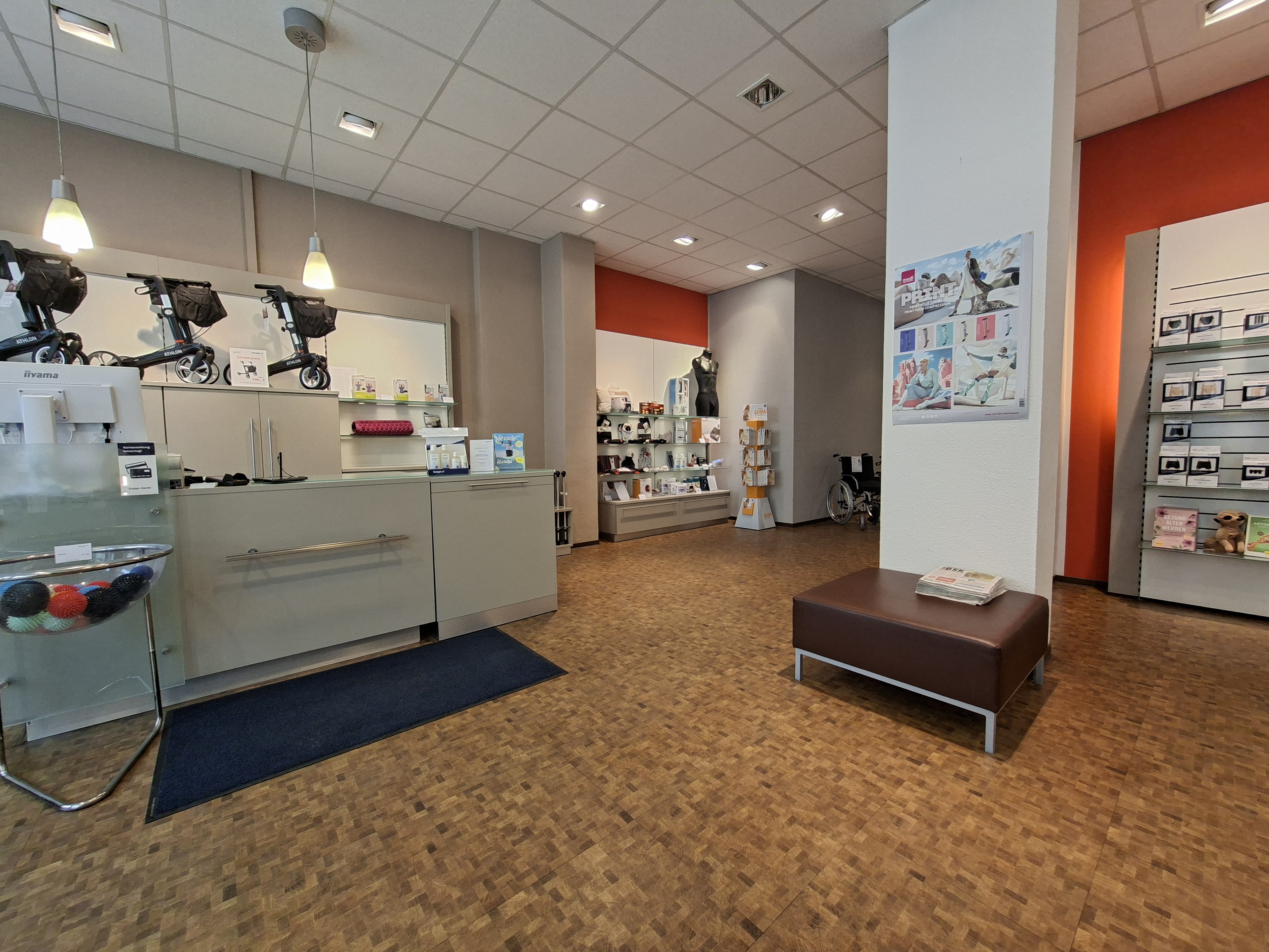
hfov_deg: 106.2
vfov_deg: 89.9
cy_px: 476
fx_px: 477
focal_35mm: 13
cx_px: 634
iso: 80
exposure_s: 1/40
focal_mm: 1.74
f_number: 2.2
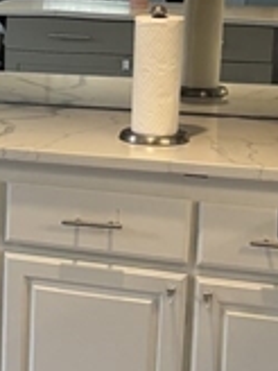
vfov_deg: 16.1
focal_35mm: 122
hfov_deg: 10.9
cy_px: 127
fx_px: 1306
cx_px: -301
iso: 125
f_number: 1.6
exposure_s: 1/120
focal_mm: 5.96
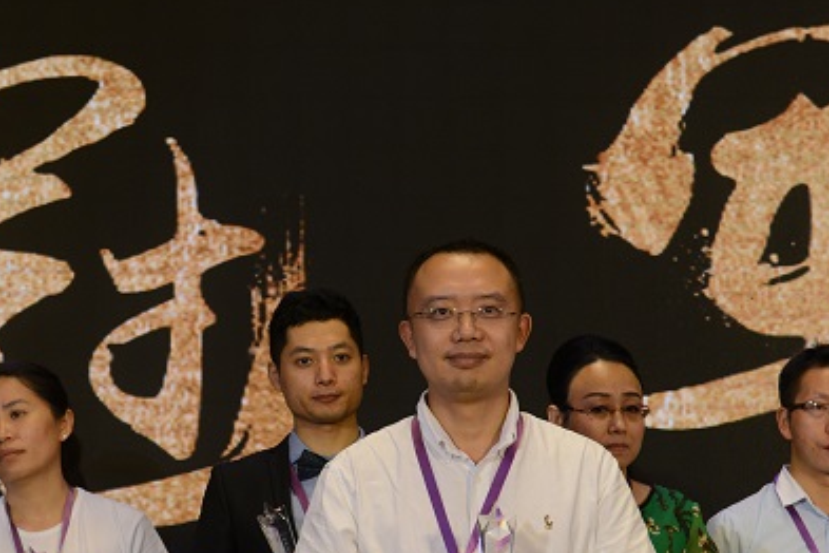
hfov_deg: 15.6
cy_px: 425
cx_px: 382
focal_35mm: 131
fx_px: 3016
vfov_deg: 10.4
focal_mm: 70
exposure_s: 1/200
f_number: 5.6
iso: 1000
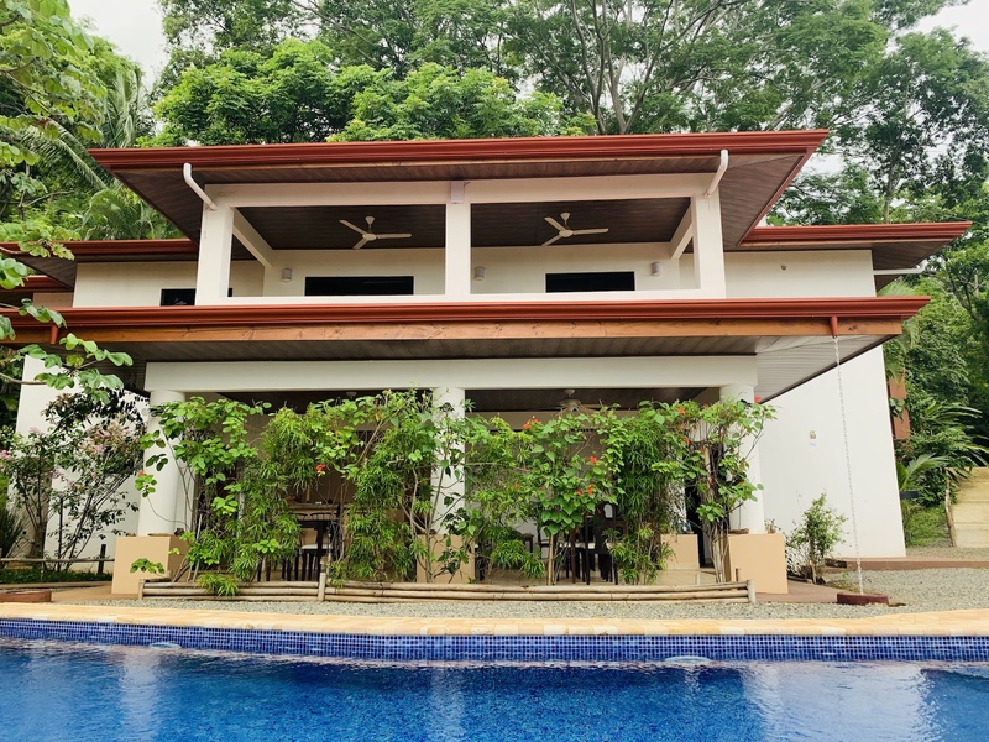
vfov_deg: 53.1
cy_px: 371
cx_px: 494
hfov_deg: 67.3
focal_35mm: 26
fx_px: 743
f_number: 1.8
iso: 25
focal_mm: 4.25
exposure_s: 1/182
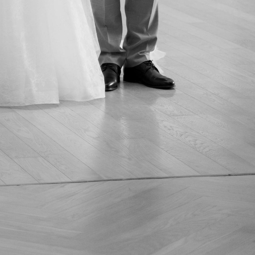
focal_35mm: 238
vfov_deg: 7.1
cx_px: 12
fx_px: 1984
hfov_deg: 7.3
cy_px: -220
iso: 1000
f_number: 2.8
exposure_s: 1/500
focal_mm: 75
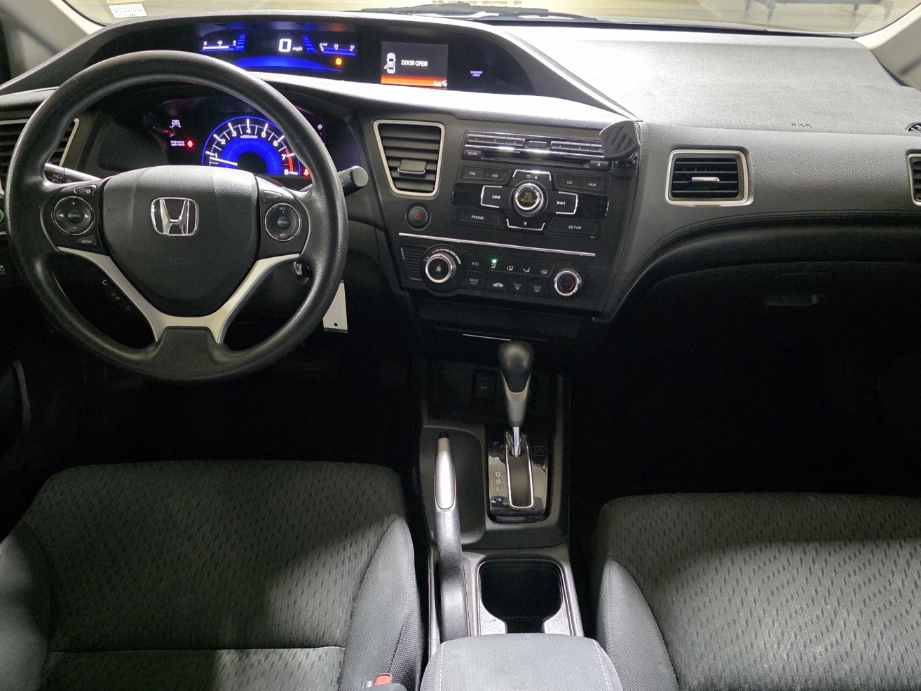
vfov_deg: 49.5
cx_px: 482
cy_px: 406
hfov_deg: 63.4
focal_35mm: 28
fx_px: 745
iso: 2000
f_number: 1.7
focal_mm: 6.3
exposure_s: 1/120
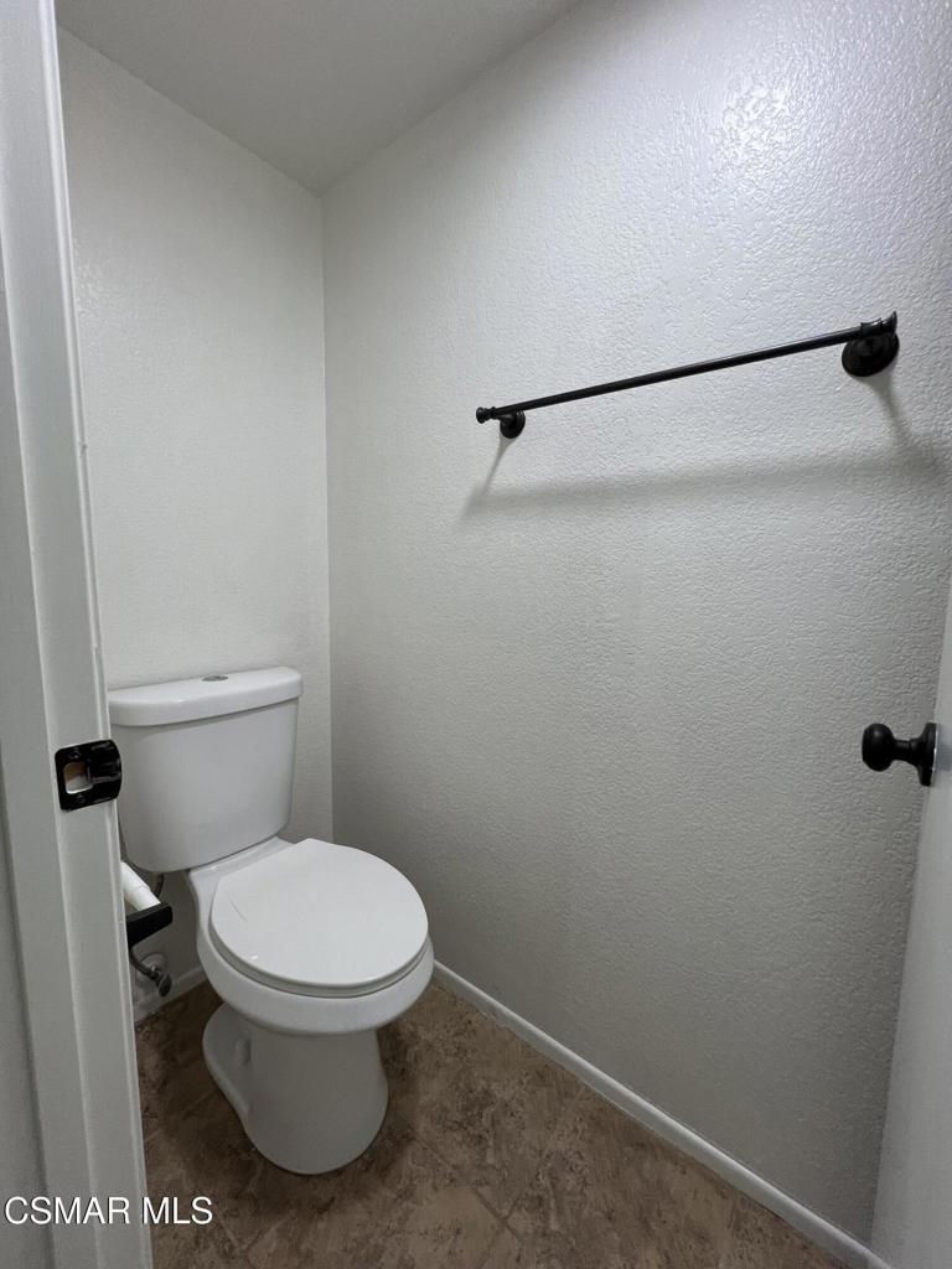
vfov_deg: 106.2
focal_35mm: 13
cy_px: 634
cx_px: 476
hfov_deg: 89.9
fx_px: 477
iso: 100
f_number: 1.8
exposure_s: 1/120
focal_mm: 1.57
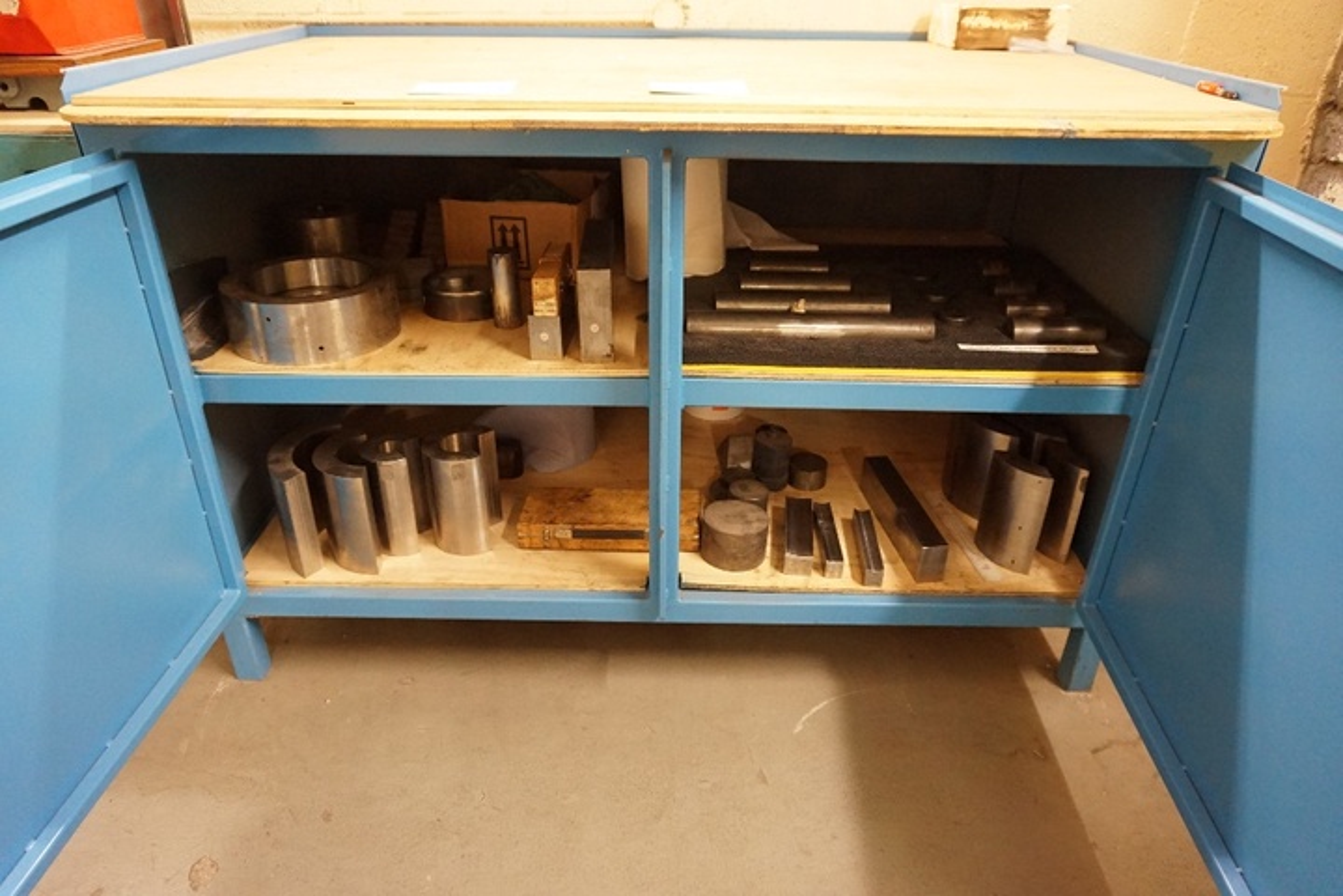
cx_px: 672
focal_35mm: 24
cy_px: 448
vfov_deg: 53.1
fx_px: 895
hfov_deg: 73.7
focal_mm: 16
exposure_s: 1/60
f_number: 3.5
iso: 3200
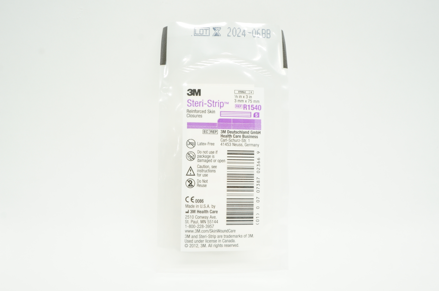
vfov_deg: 36.8
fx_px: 439
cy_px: 146
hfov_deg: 53.2
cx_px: 220
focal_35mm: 36
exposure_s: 1/15
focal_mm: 24
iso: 400
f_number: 10
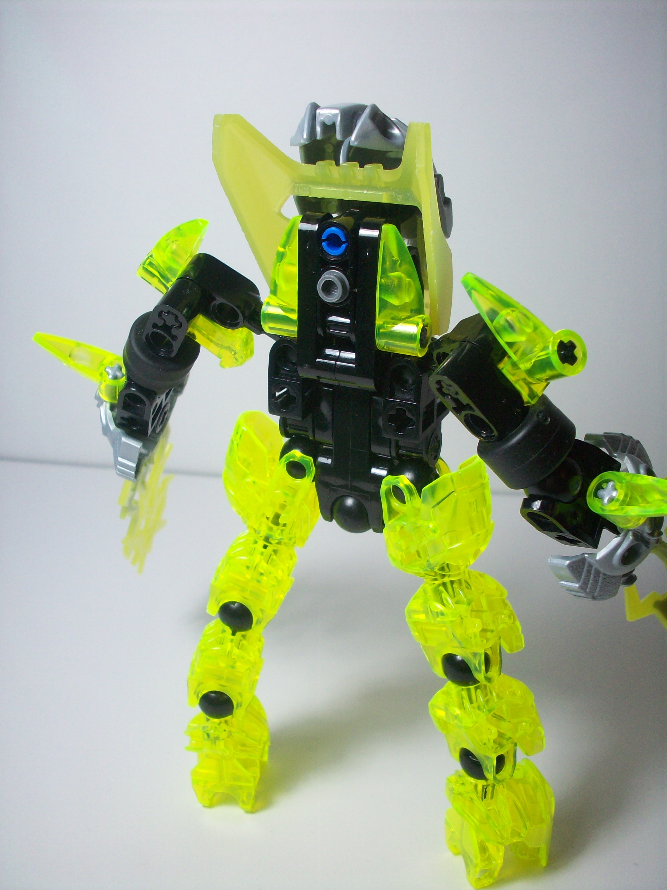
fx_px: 951
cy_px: 445
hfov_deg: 38.7
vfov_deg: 50.1
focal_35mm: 37
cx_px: 334
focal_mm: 6.2
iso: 80
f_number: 2.8
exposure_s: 1/72.7
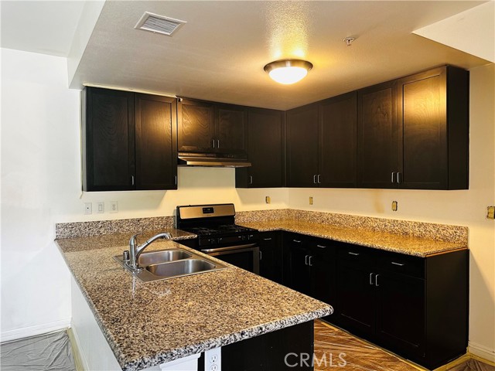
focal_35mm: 24
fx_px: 343
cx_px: 248
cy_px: 186
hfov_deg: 71.6
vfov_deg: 56.8
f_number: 1.78
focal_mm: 6.86
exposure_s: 1/60
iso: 250
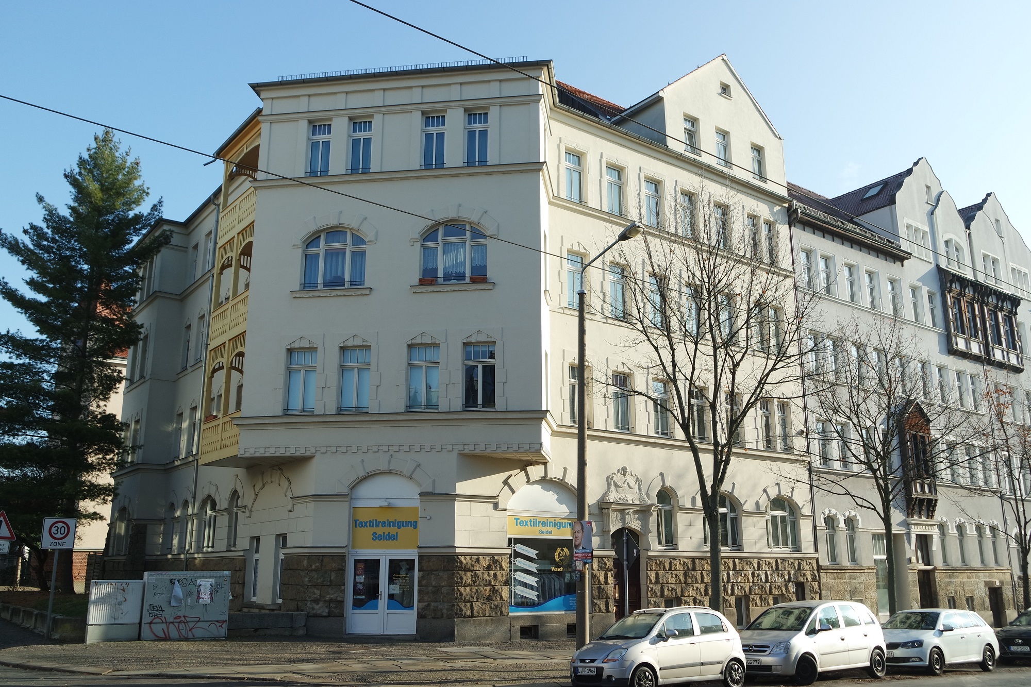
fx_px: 830
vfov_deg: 45.0
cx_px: 516
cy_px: 344
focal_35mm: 29
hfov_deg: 63.7
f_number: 7.1
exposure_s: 1/250
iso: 200
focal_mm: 19
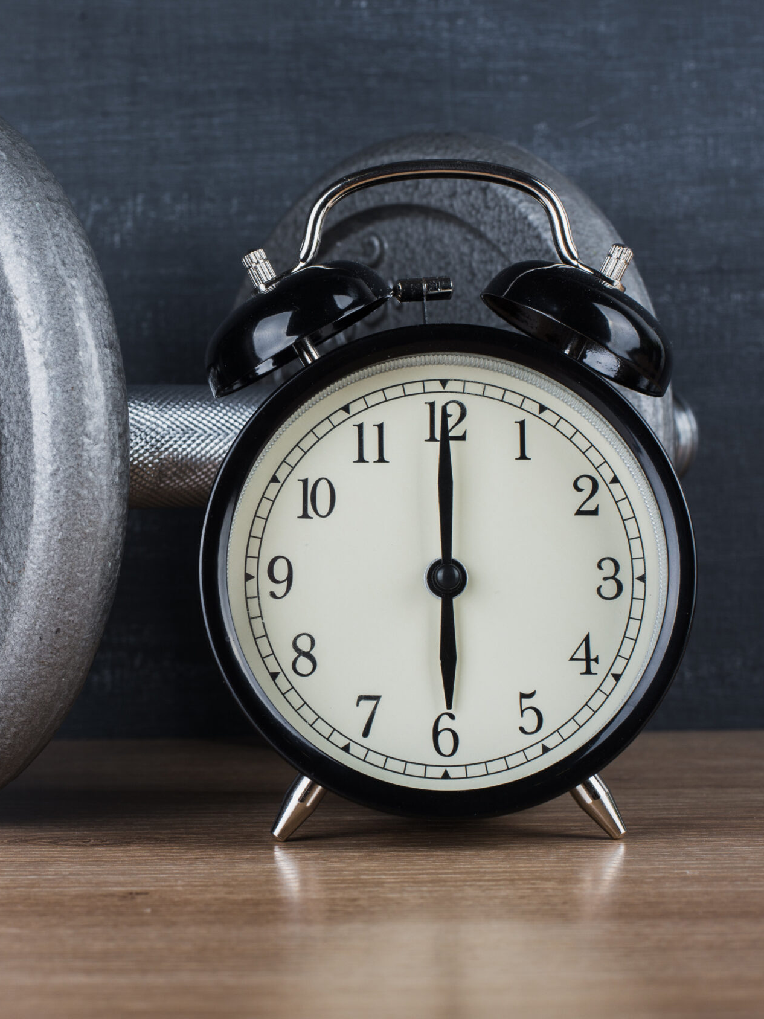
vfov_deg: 26.7
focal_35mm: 73
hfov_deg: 19.9
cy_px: 506
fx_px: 2148
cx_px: 121
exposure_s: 1/160
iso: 100
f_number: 13
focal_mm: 50
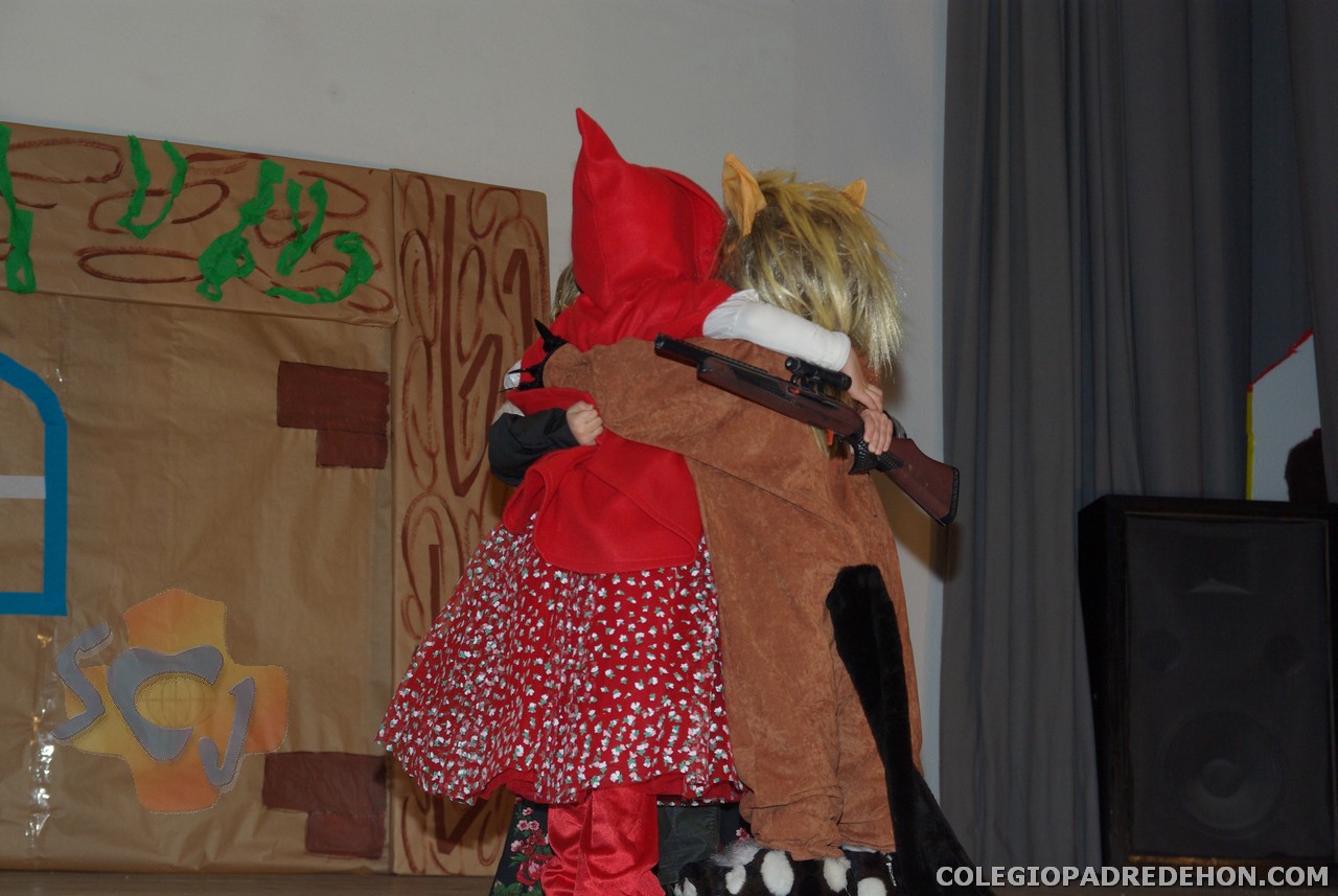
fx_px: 2791
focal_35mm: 75
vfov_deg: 18.2
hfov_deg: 27.0
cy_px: 448
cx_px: 669
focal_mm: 50
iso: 400
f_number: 5.6
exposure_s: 1/60
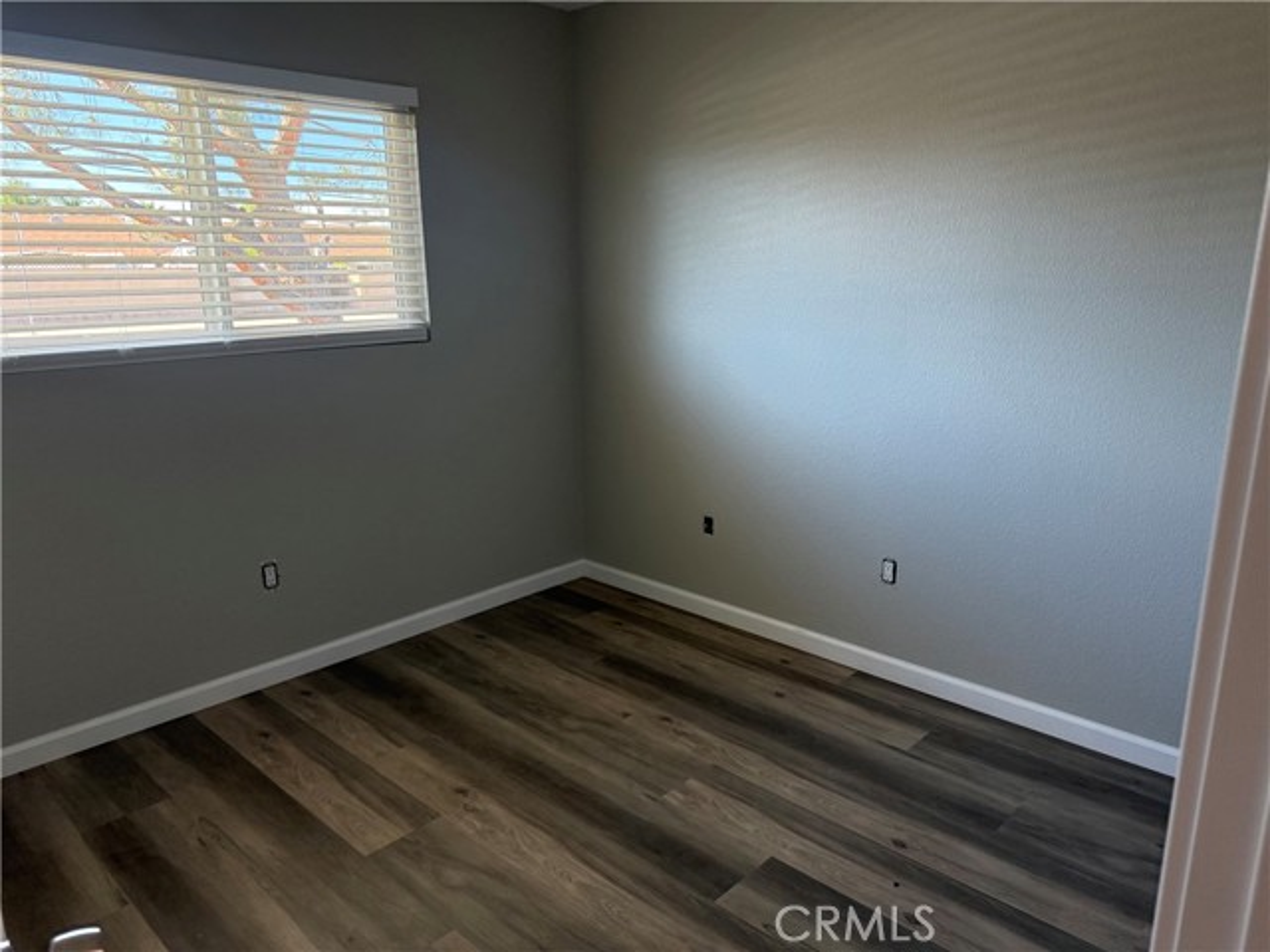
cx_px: 635
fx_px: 881
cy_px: 476
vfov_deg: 56.8
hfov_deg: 71.6
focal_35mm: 24
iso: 200
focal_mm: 6.76
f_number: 1.78
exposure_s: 1/121
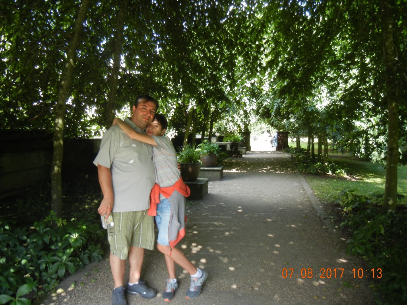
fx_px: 353
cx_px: 204
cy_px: 152
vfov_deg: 46.8
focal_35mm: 30
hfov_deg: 60.0
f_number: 3.5
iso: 160
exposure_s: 1/88.6
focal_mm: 5.4
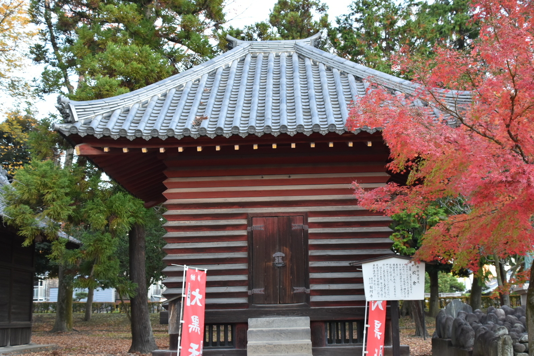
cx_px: 267
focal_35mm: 42
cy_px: 178
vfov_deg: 31.9
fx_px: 623
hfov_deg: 46.4
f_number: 4
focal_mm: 28
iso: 640
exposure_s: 1/60
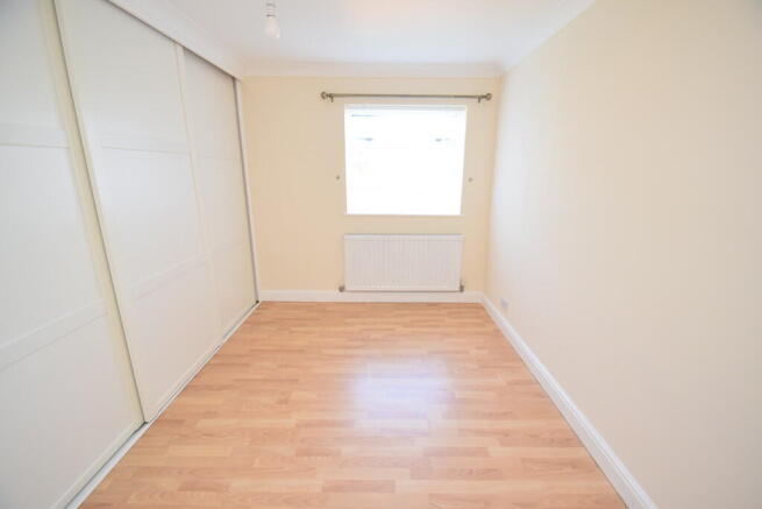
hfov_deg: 100.4
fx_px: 318
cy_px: 254
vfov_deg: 77.4
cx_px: 381
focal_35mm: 15
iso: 800
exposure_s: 1/80
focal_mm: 10
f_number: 4.5
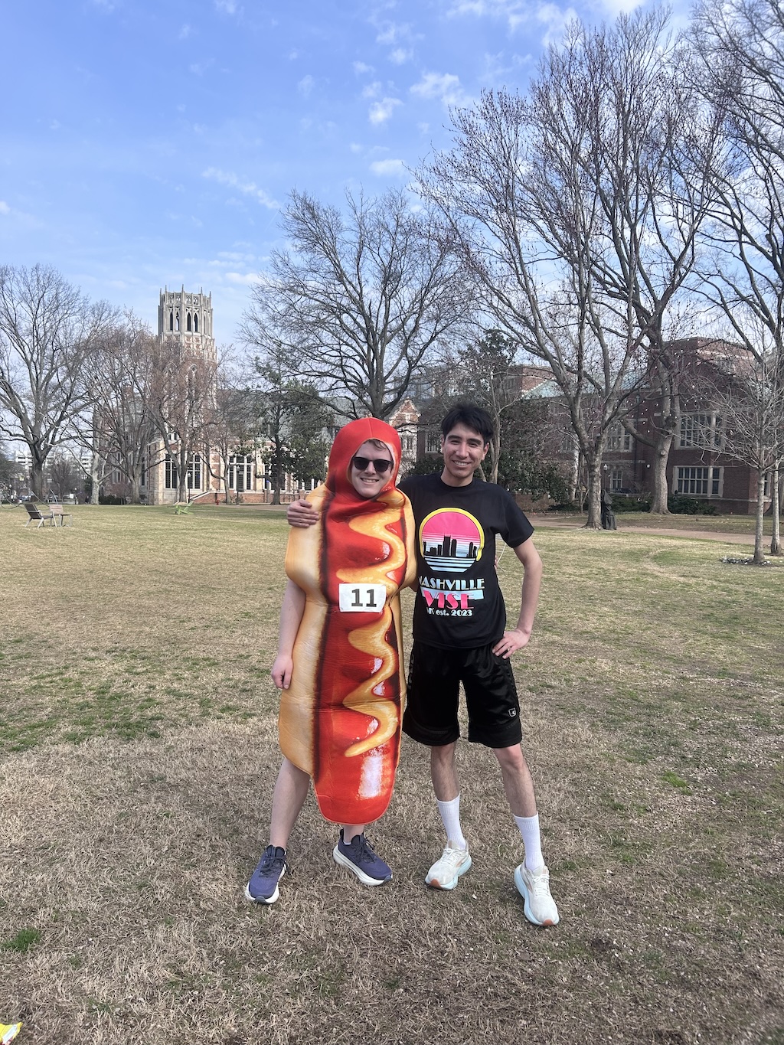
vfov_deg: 67.3
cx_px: 392
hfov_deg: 53.1
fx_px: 785
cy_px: 522
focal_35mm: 26
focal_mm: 5.7
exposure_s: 1/2083
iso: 50
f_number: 1.5
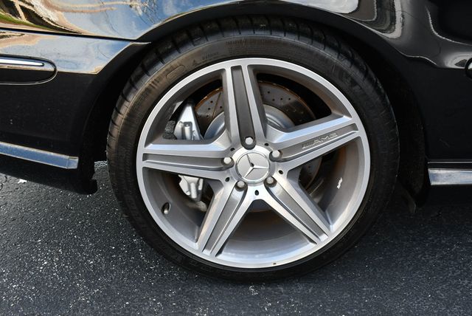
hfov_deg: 53.1
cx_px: 236
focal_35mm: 36
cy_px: 158
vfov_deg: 36.9
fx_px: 472
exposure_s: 1/250
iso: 400
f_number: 4.5
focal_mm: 18
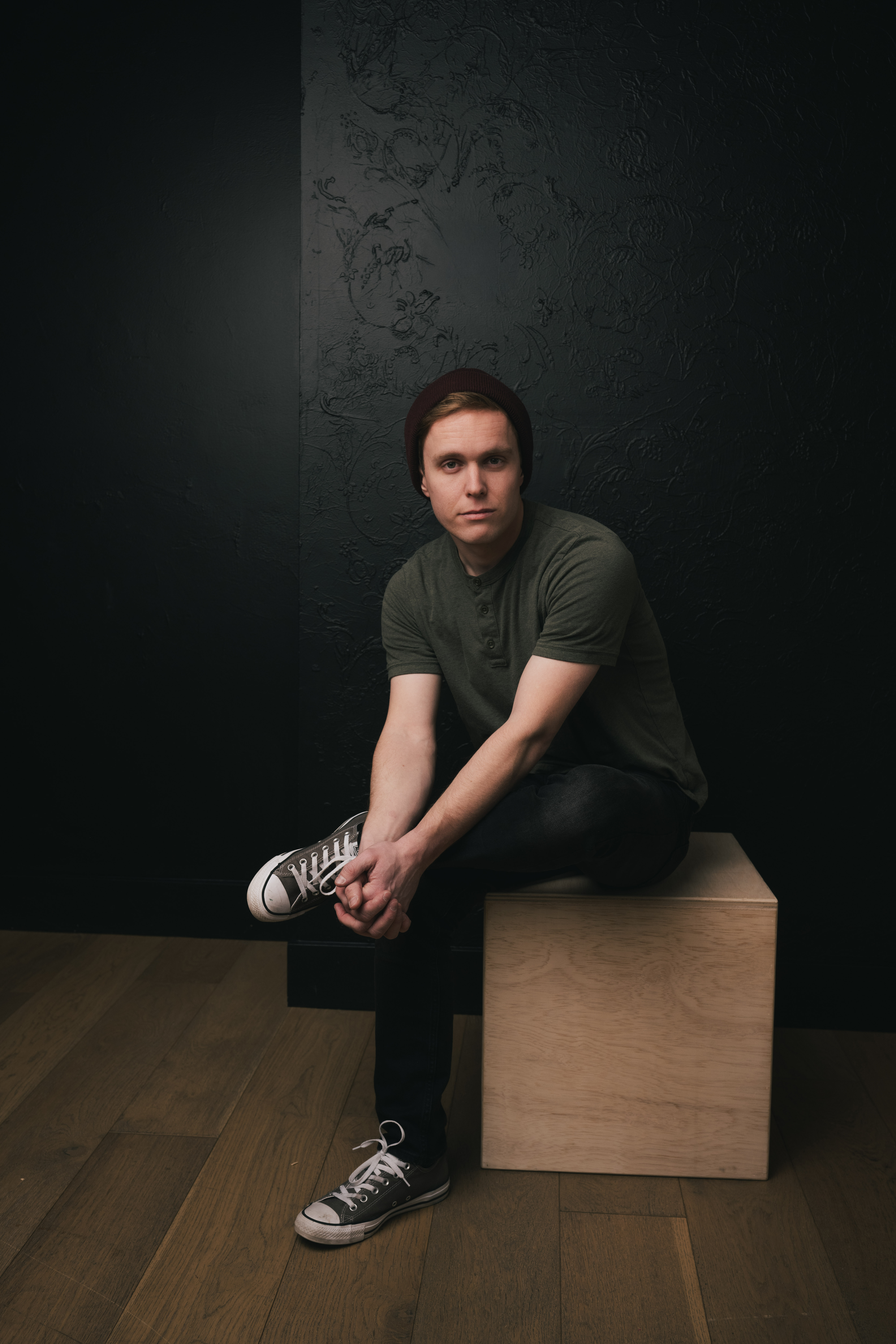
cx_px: 448
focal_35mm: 35
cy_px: 672
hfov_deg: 37.9
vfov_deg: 54.4
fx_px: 1307
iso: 200
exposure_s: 1/250
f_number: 4.5
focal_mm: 35
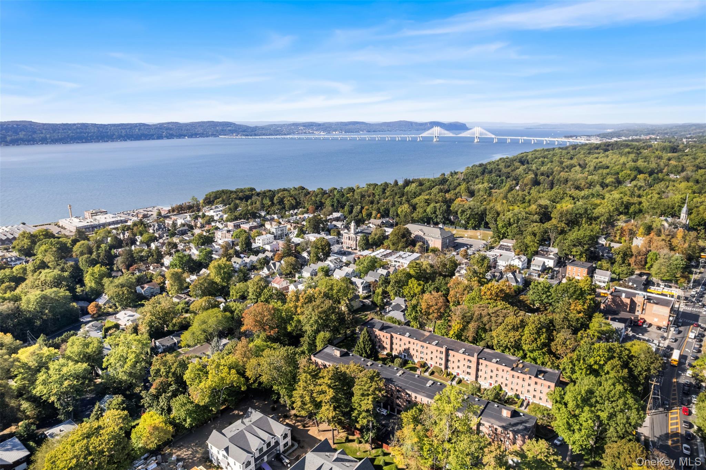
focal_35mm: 22
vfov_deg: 57.2
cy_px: 235
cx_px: 353
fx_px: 431
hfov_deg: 78.6
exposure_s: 1/1600
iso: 100
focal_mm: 8.38
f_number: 2.8
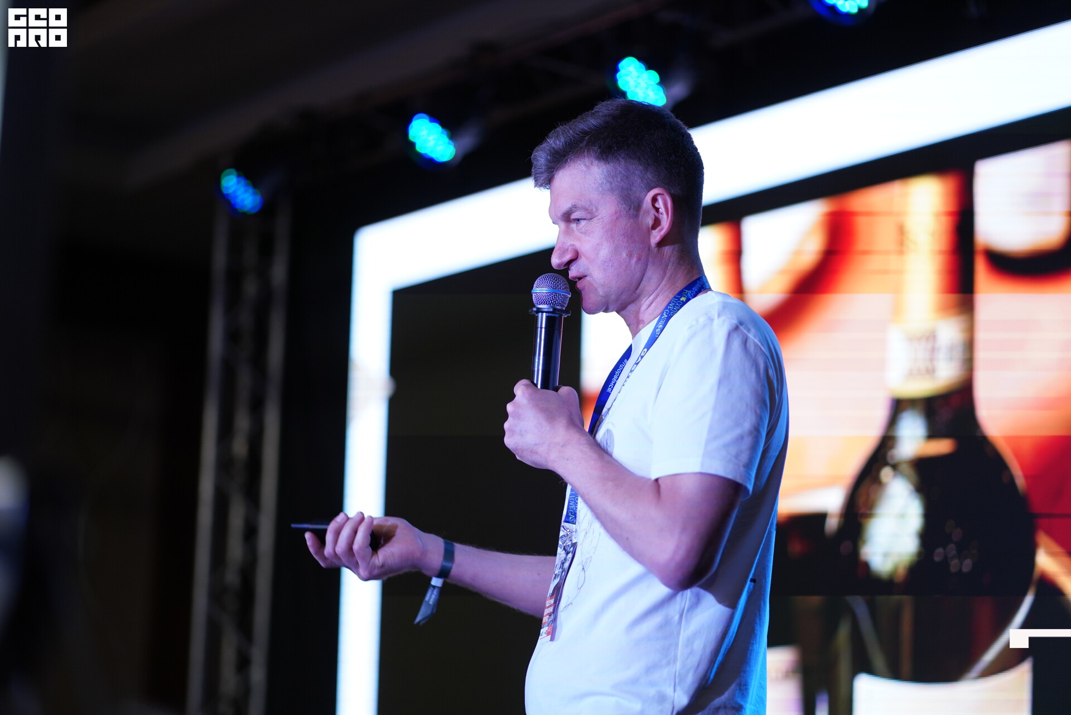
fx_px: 2529
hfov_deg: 23.9
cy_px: 358
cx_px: 536
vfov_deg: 16.1
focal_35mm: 85
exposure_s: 1/125
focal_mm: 85
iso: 640
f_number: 1.8
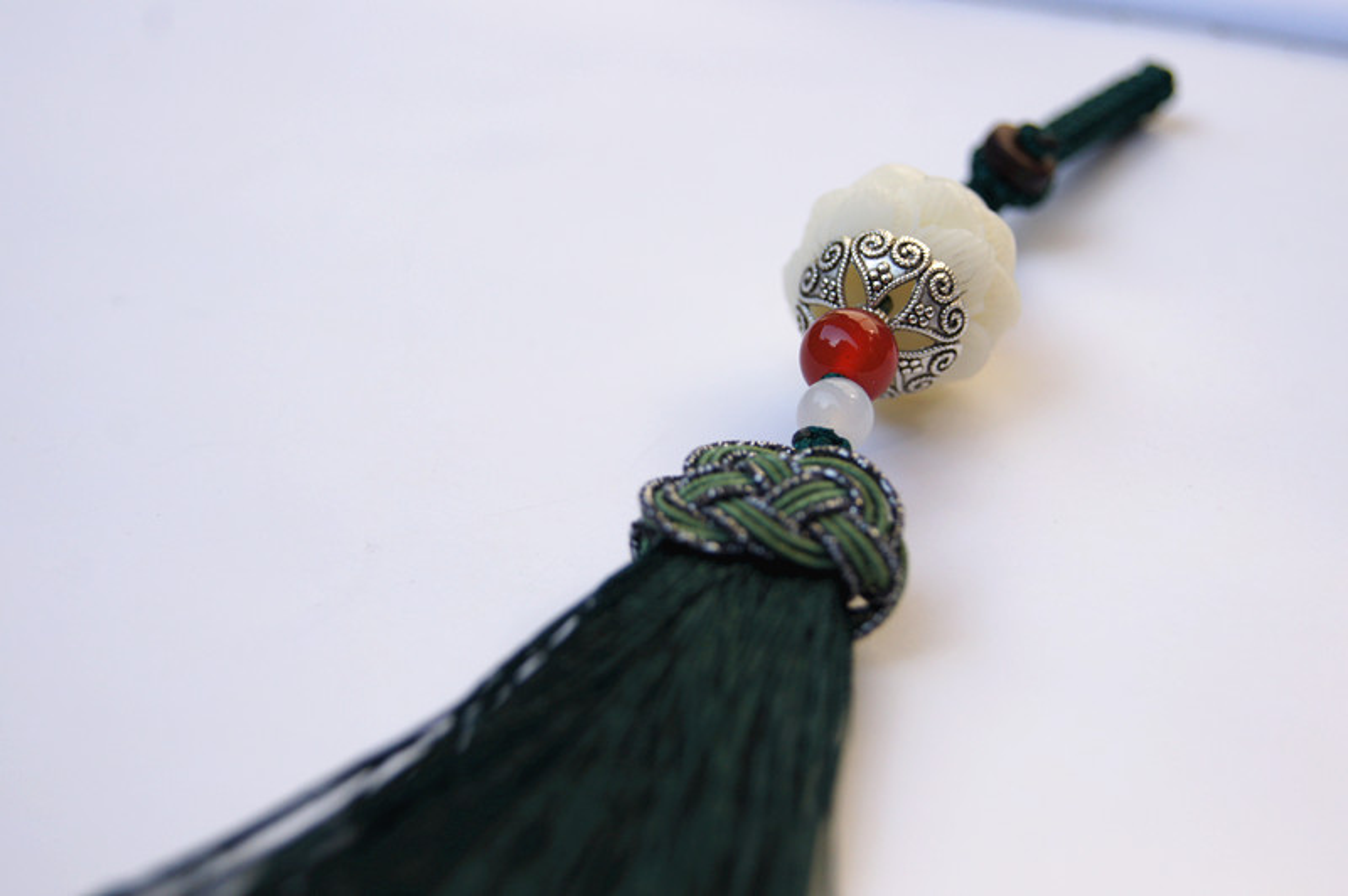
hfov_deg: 29.9
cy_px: 448
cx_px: 674
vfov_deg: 20.1
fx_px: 2525
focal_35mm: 68
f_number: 6.3
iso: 200
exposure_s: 1/640
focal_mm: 45
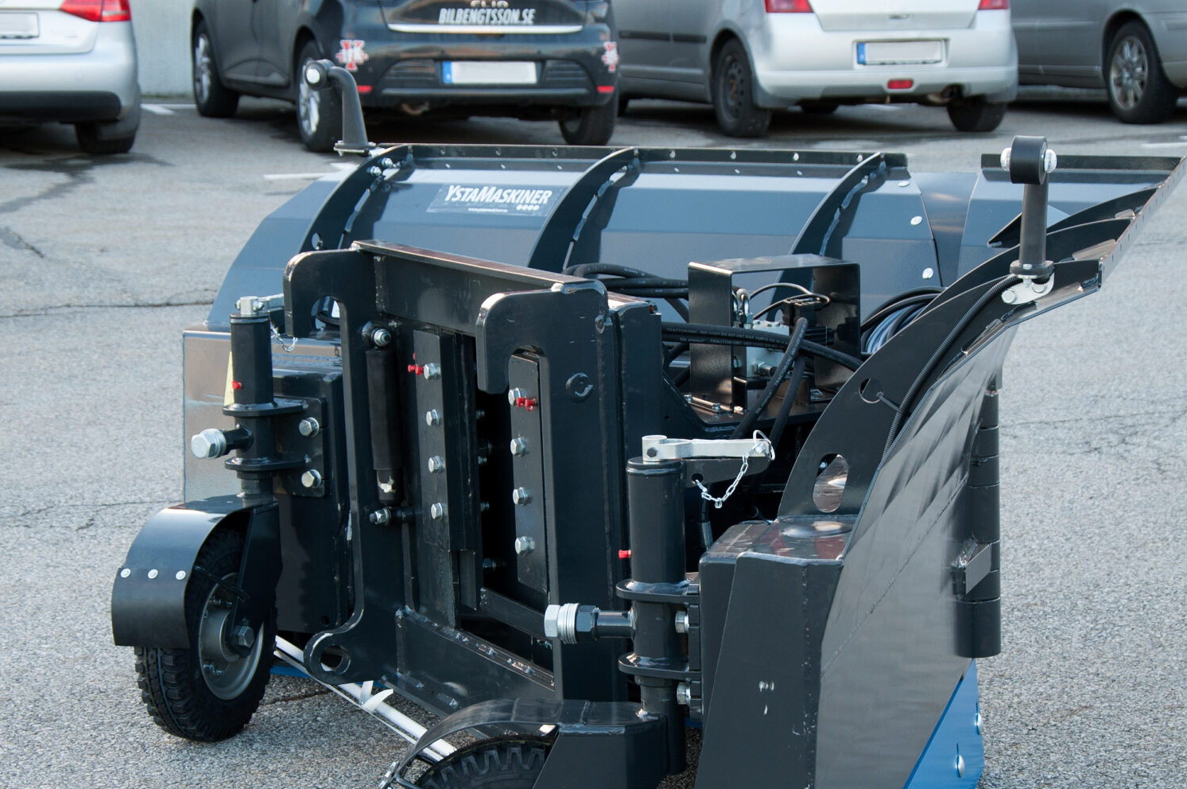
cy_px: 512
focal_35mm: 108
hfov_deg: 18.9
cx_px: 578
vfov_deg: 12.6
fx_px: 3557
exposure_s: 1/40
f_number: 6.3
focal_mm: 42
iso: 200
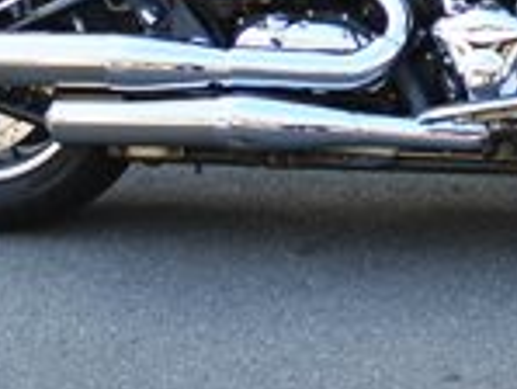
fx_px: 2048
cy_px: -83
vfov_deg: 10.6
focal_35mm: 137
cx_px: 482
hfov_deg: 14.2
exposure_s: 1/100
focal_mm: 8.86
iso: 100
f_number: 3.8
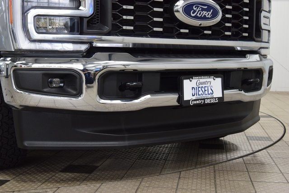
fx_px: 409
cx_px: 144
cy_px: 96
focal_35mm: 51
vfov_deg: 26.5
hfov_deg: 38.9
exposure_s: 1/60
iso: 1600
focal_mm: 34
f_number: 6.3
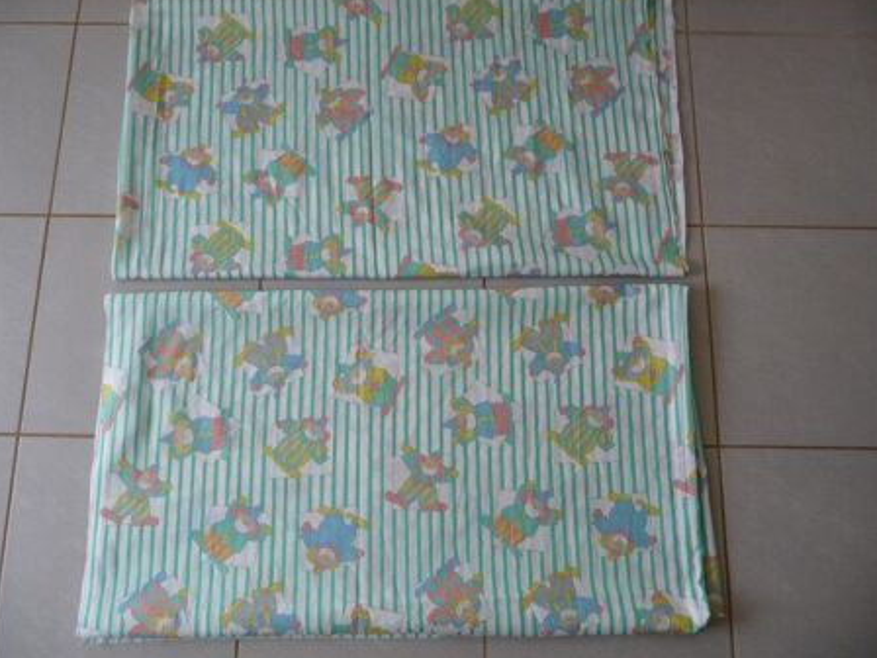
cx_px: 429
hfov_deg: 60.0
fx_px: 760
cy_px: 329
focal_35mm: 30
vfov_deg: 46.8
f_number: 3.3
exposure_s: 1/30
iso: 100
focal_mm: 4.7
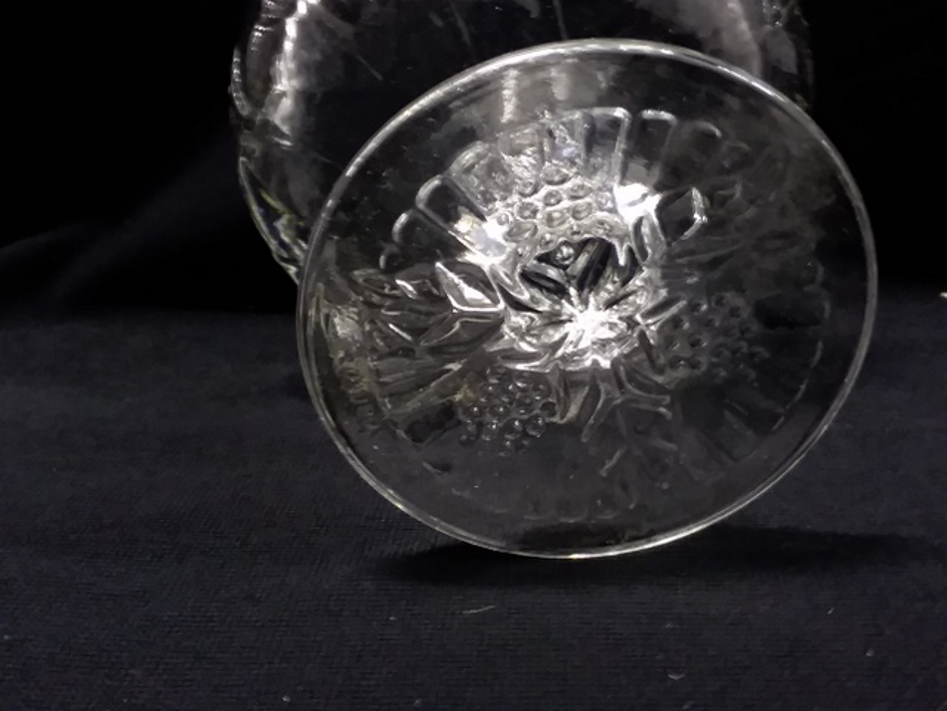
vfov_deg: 48.2
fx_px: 793
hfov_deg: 61.7
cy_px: 356
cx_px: 474
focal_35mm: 29
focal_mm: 2.47
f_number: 1.9
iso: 160
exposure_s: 1/17
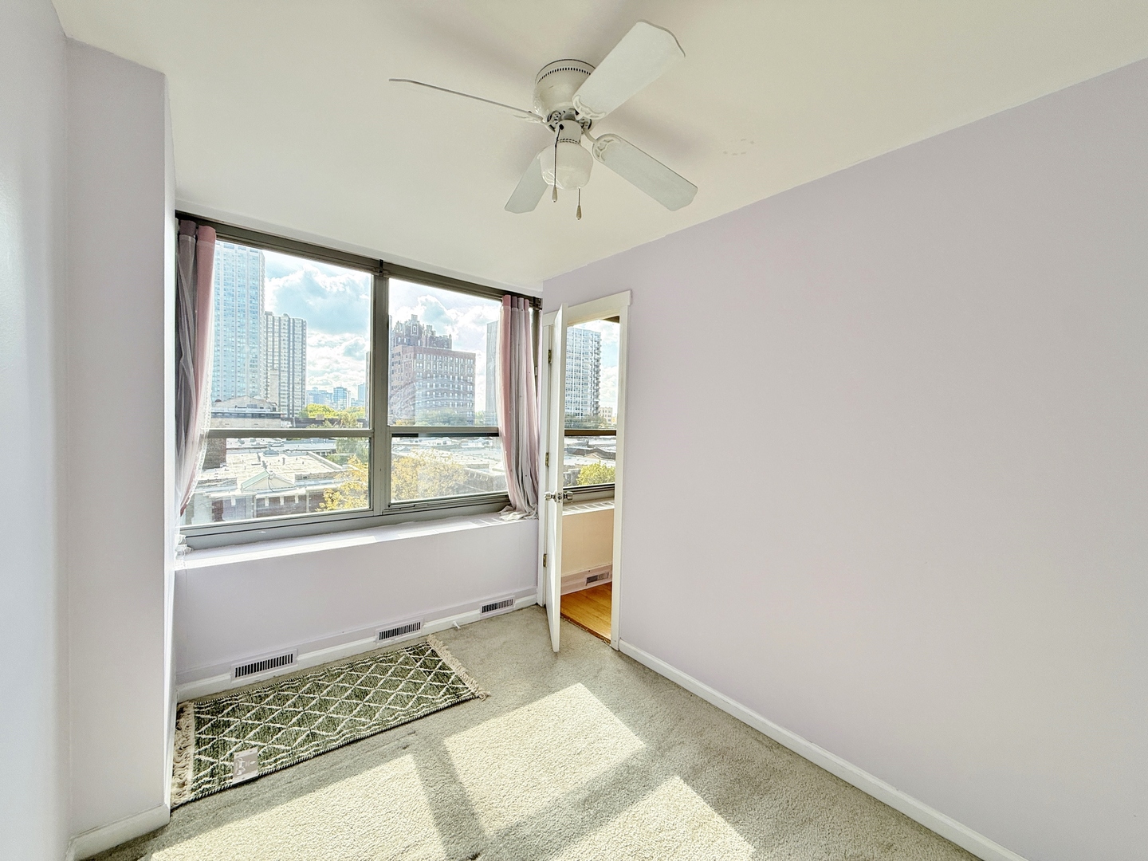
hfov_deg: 102.1
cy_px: 430
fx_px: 464
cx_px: 574
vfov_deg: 85.7
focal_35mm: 14
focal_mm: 2.22
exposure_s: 1/162
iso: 64
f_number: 2.2
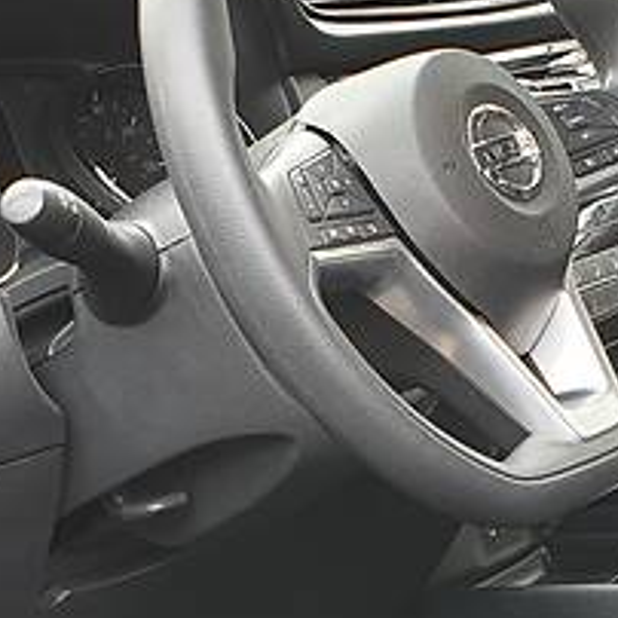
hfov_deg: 19.0
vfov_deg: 18.6
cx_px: 441
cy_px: 627
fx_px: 1838
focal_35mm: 91
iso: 50
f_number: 2.4
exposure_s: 1/40
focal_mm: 4.3
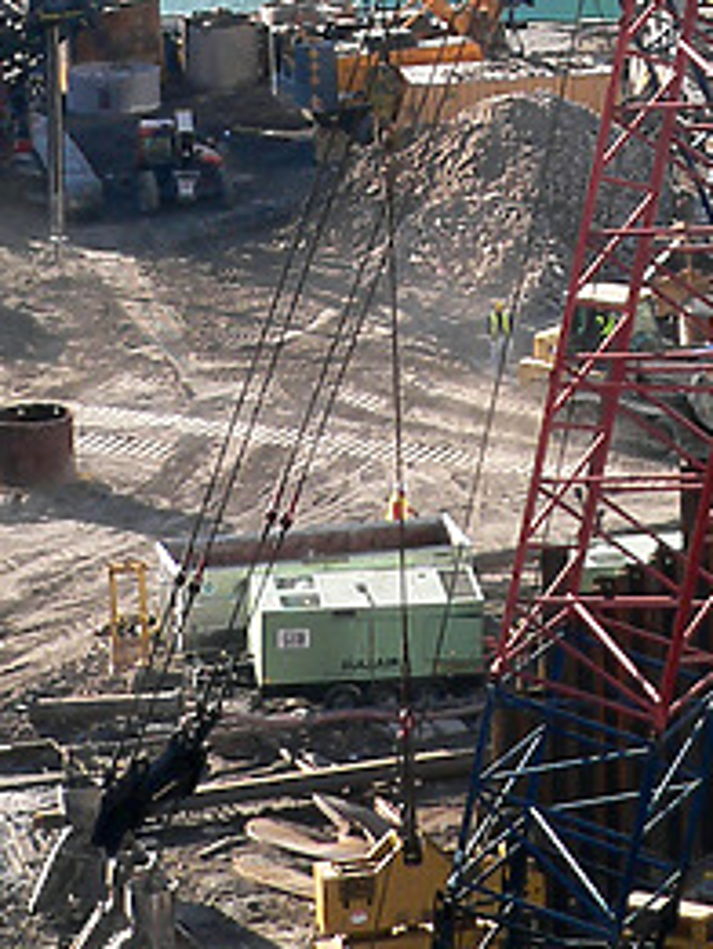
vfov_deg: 9.8
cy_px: -73
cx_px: 1199
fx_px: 5488
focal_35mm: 200
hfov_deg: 7.3
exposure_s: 1/250
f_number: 4
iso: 80
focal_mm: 9.7
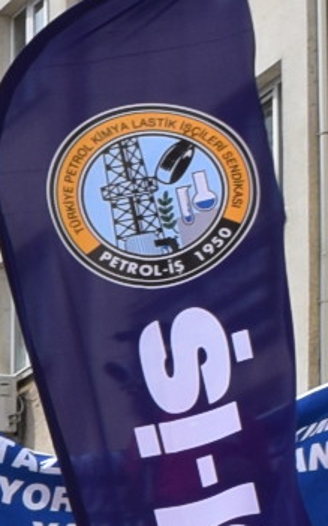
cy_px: 811
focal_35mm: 235
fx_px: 3365
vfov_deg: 8.7
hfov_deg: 5.0
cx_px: -930
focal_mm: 18
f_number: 10
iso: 200
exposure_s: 1/400
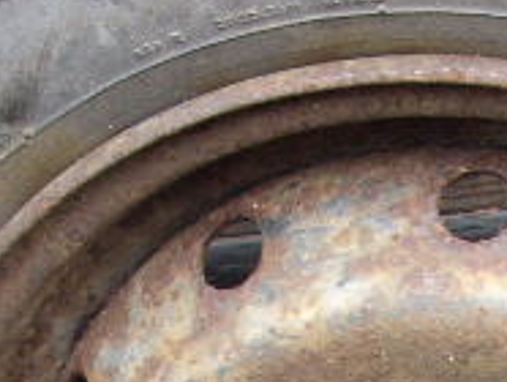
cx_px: 523
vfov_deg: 11.1
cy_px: 638
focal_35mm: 127
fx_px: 1862
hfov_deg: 15.2
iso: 118
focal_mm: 6.2
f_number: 2.8
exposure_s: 1/30
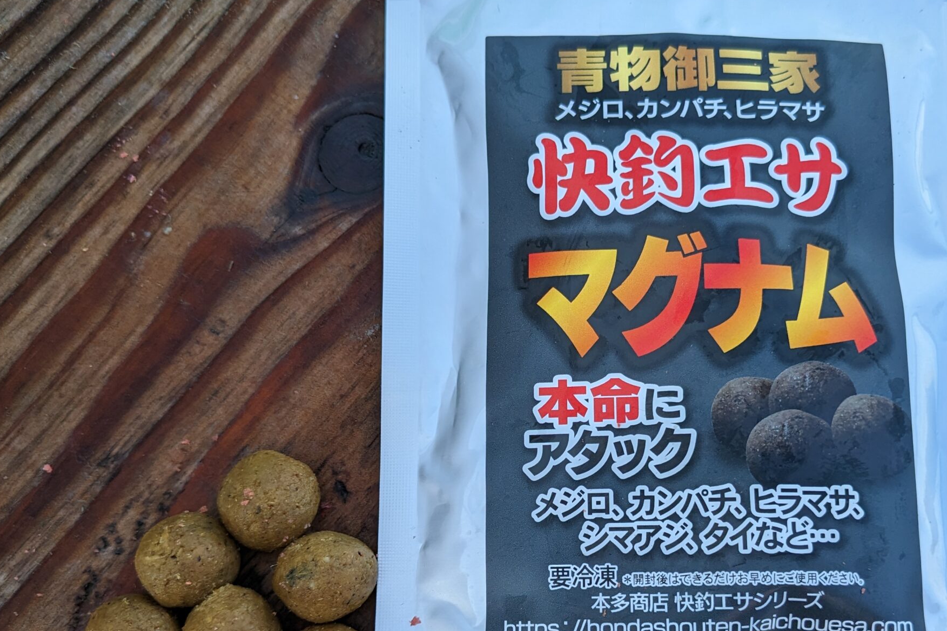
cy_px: 390
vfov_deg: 32.5
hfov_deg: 47.0
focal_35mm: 41
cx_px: 592
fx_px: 1079
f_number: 1.73
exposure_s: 1/780
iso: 61
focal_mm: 4.38
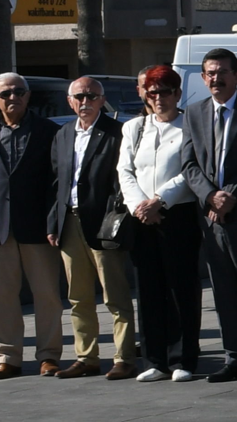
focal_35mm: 228
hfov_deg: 4.7
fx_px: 2547
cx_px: 1034
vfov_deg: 9.5
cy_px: 148
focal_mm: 24
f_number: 10
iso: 200
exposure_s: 1/400
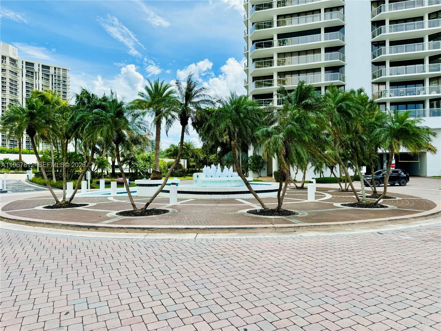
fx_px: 306
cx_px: 220
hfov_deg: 71.6
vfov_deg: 56.8
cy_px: 166
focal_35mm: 24
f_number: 1.78
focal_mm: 6.76
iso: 80
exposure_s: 1/3413
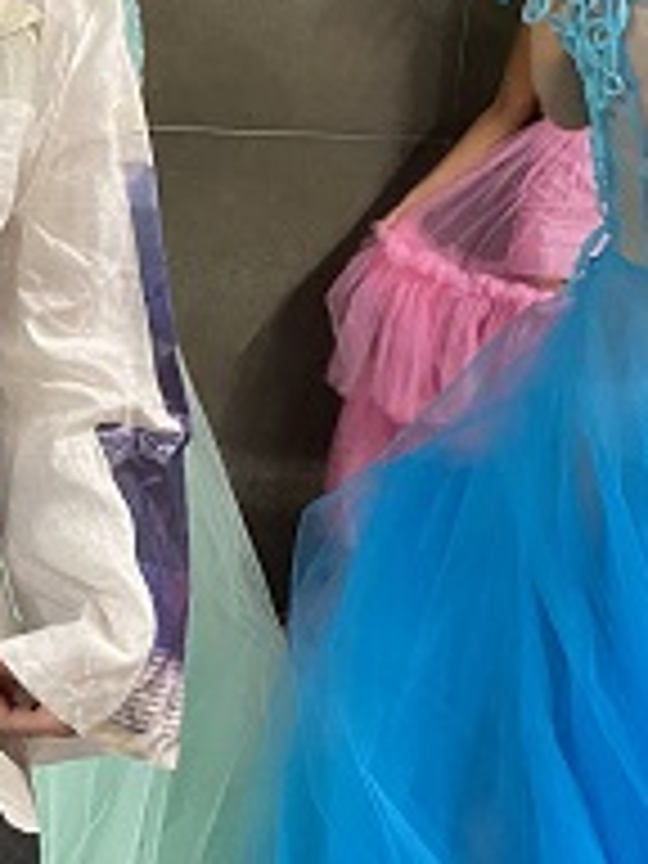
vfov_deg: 27.0
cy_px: 484
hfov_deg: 19.5
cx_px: -90
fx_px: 1797
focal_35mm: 72
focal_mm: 4.25
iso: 400
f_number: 1.8
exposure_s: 1/33
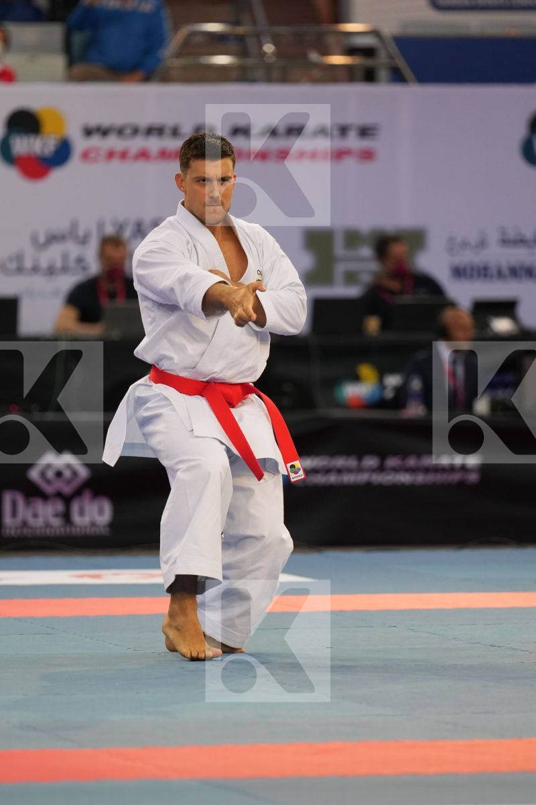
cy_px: 402
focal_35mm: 300
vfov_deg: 6.9
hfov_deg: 4.6
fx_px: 6699
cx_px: 268
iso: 1000
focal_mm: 200
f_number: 2.8
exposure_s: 1/500
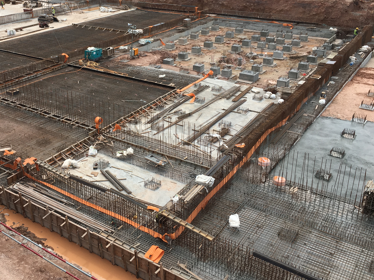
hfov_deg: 47.2
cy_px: 103
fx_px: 421
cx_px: 131
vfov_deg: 36.6
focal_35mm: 39
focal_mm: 4.15
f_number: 2.2
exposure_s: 1/1350
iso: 25
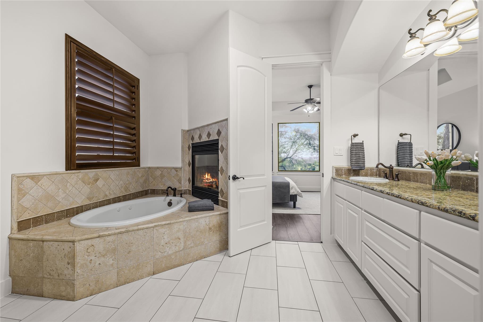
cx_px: 242
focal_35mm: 15
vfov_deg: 77.3
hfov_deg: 100.4
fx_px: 201
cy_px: 161
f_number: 8
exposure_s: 1.3
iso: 250
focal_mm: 15
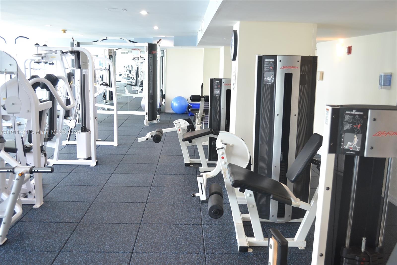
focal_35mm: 33
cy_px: 132
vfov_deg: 40.0
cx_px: 198
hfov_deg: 57.2
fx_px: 364
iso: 400
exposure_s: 1/15
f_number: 4
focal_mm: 22
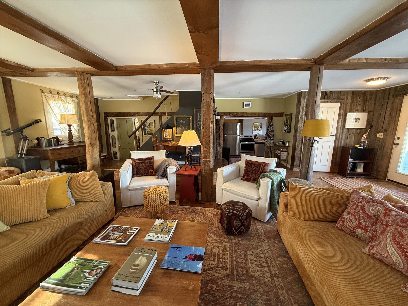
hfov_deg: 102.1
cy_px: 153
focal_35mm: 14
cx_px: 204
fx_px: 165
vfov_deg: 85.7
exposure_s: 1/60
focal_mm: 2.22
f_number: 2.2
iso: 400
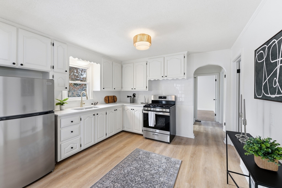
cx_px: 141
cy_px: 94
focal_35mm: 14
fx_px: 110
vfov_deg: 81.3
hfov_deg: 104.2
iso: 100
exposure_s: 1/40
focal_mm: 14
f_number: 8
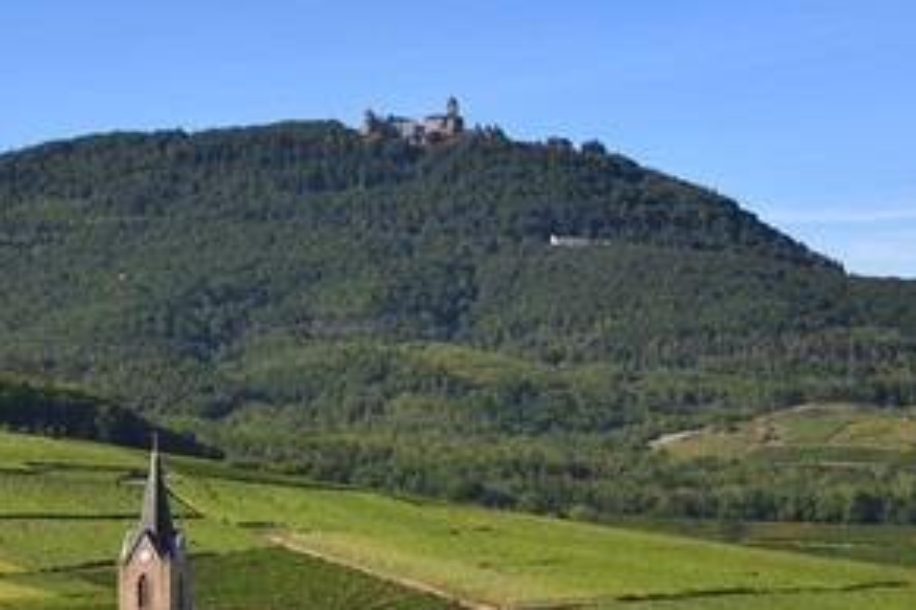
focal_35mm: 101
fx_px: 2570
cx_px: 302
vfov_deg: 13.5
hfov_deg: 20.1
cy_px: 409
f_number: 11
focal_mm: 70
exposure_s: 1/250
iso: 200
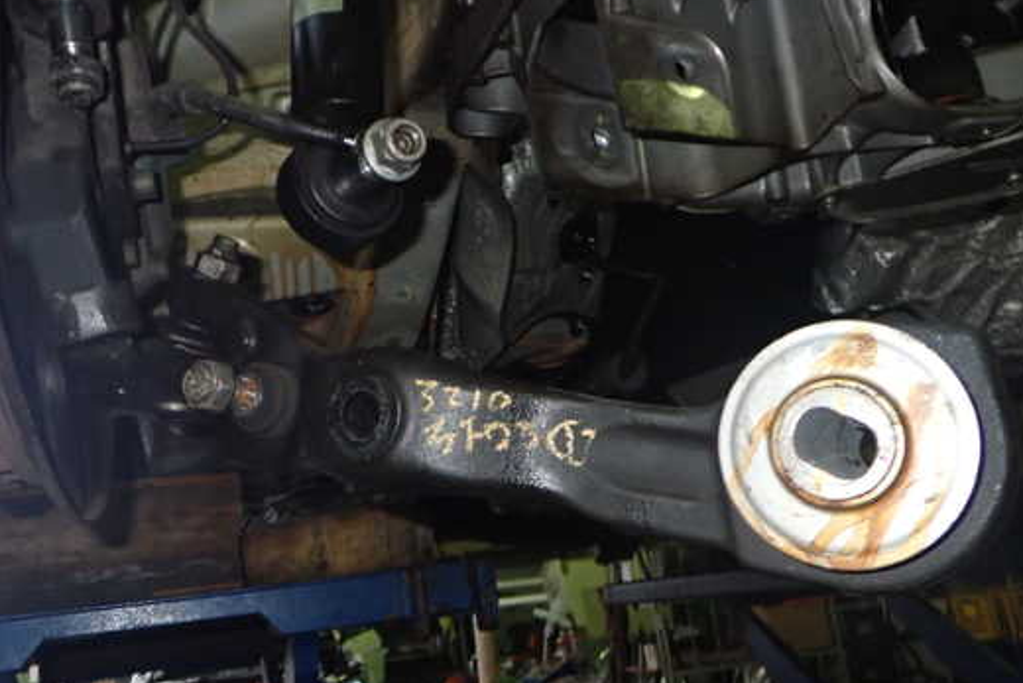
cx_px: 460
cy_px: 364
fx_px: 1023
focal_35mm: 36
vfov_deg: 36.9
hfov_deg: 53.0
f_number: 6.3
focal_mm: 5.4
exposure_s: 1/30
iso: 640
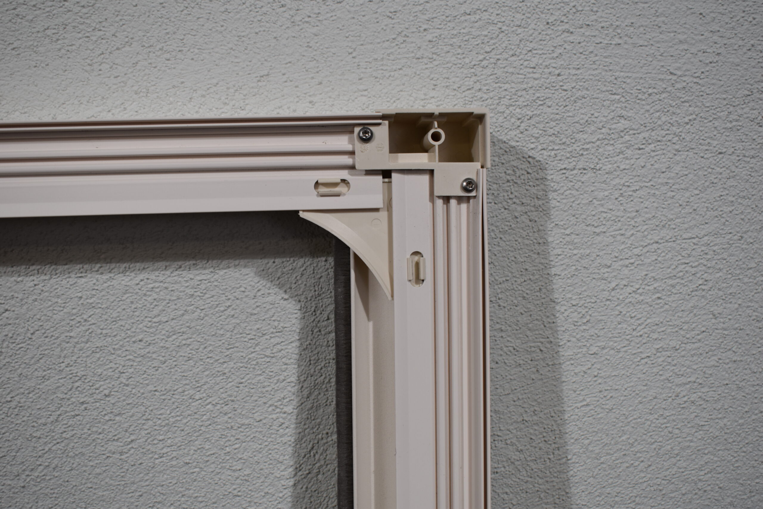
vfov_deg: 29.9
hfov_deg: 43.6
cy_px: 254
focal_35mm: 45
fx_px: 954
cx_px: 382
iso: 200
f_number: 5.6
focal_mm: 30
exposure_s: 1/125
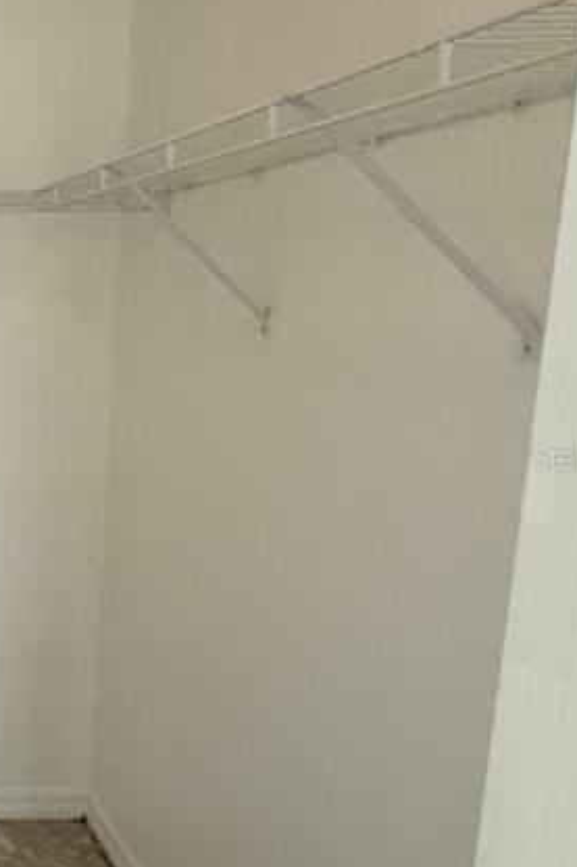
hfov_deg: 25.2
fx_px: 1011
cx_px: -258
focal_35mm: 42
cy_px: 456
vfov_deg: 46.4
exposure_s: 1/60
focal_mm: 2.22
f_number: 2.2
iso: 400
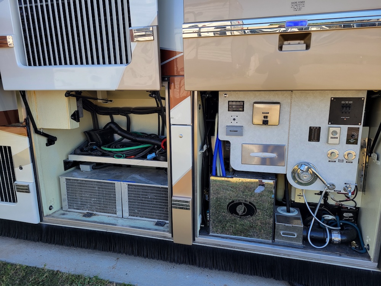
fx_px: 286
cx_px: 190
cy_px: 143
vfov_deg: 53.1
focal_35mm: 26
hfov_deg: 67.3
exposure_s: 1/414
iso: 40
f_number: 1.8
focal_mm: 5.4
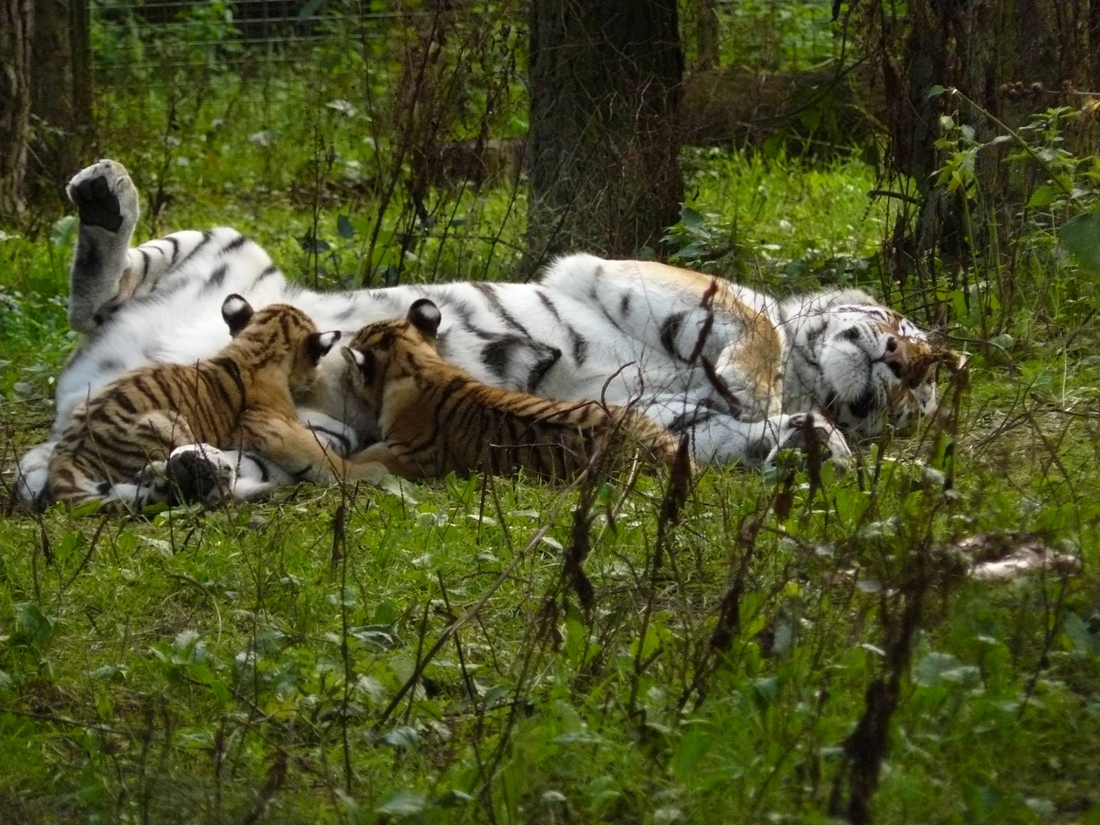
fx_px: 9883
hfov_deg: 6.4
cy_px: 412
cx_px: 550
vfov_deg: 4.8
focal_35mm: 311
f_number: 3.3
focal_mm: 51.8
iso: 320
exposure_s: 1/125
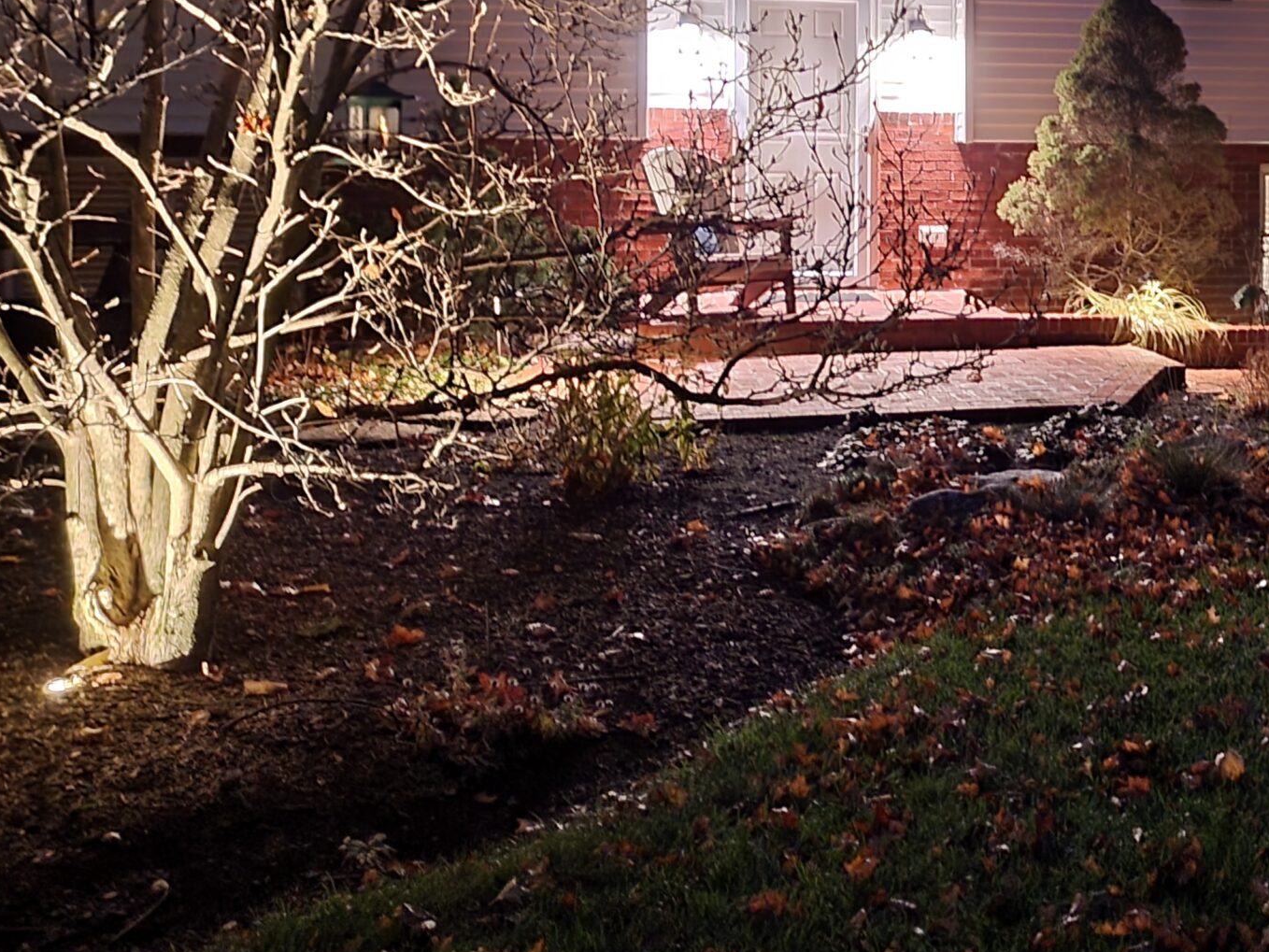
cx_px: 1116
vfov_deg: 29.0
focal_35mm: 49
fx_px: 1797
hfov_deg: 36.7
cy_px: 179
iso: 500
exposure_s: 1/3.2
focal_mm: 4.25
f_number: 1.8
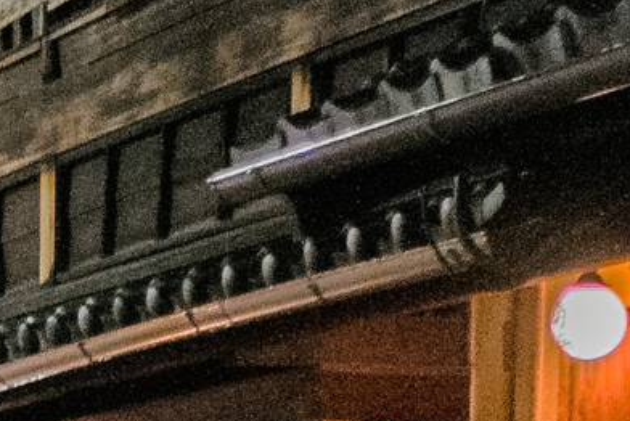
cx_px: -599
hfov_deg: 8.7
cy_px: 1103
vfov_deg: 5.9
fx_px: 3905
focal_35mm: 223
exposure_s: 1/80
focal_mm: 23
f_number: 1.4
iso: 6400
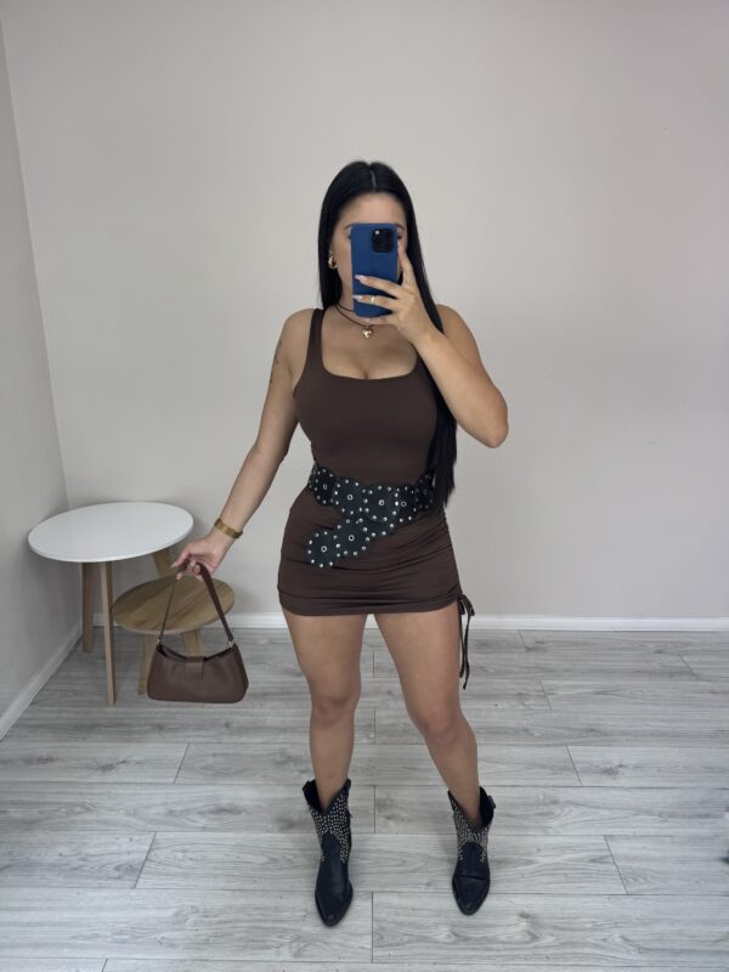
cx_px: 364
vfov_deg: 71.6
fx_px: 674
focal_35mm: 24
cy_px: 486
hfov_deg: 56.8
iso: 64
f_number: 1.78
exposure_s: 1/152
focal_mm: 6.76
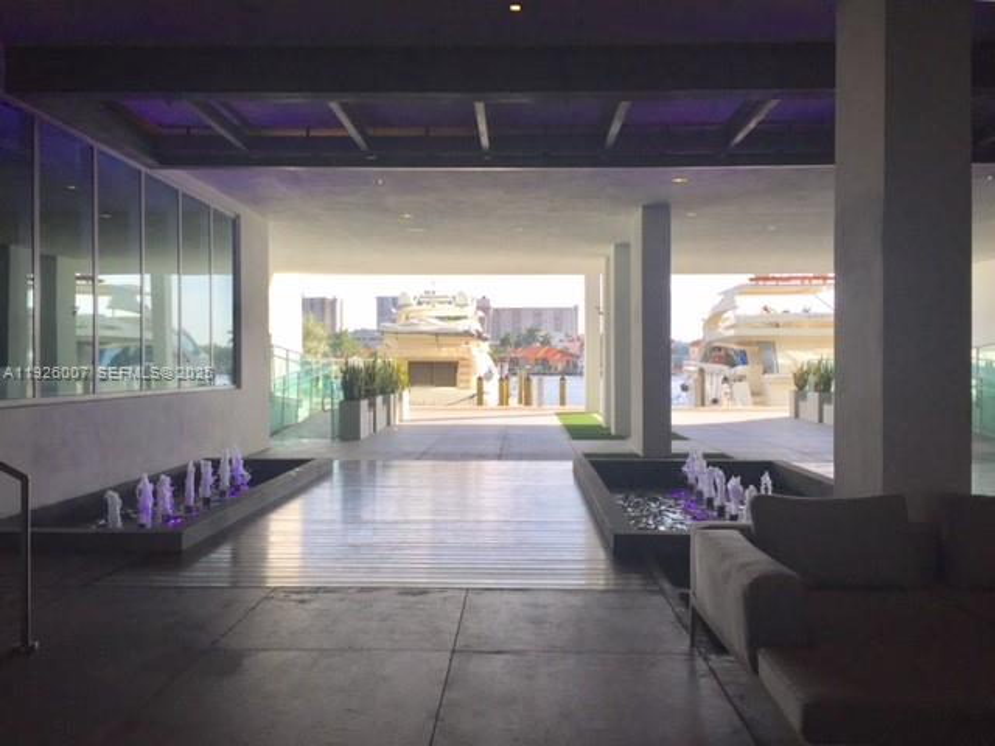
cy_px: 373
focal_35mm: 29
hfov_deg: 61.7
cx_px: 498
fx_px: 834
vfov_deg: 48.2
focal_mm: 4.15
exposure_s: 1/842
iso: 32
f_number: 2.2
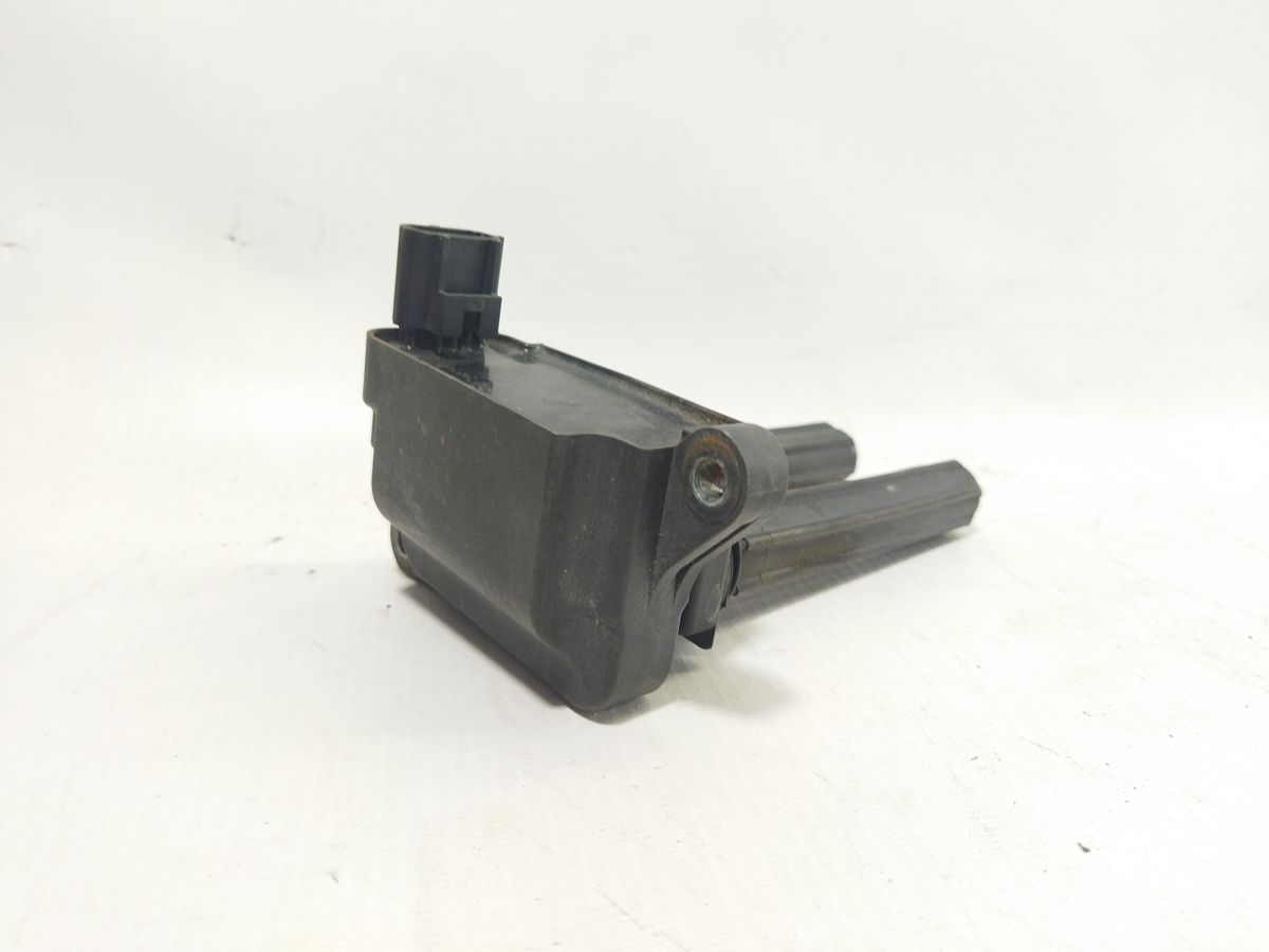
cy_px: 476
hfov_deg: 65.3
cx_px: 634
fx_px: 990
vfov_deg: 51.4
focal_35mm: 27
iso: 185
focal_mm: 4.71
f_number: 1.79
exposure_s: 1/100
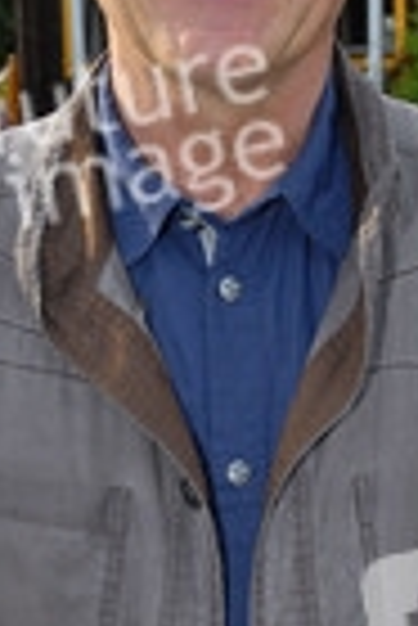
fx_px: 1728
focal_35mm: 99
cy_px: 378
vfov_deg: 20.5
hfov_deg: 13.8
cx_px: 189
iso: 500
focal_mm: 23
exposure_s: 1/250
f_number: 8
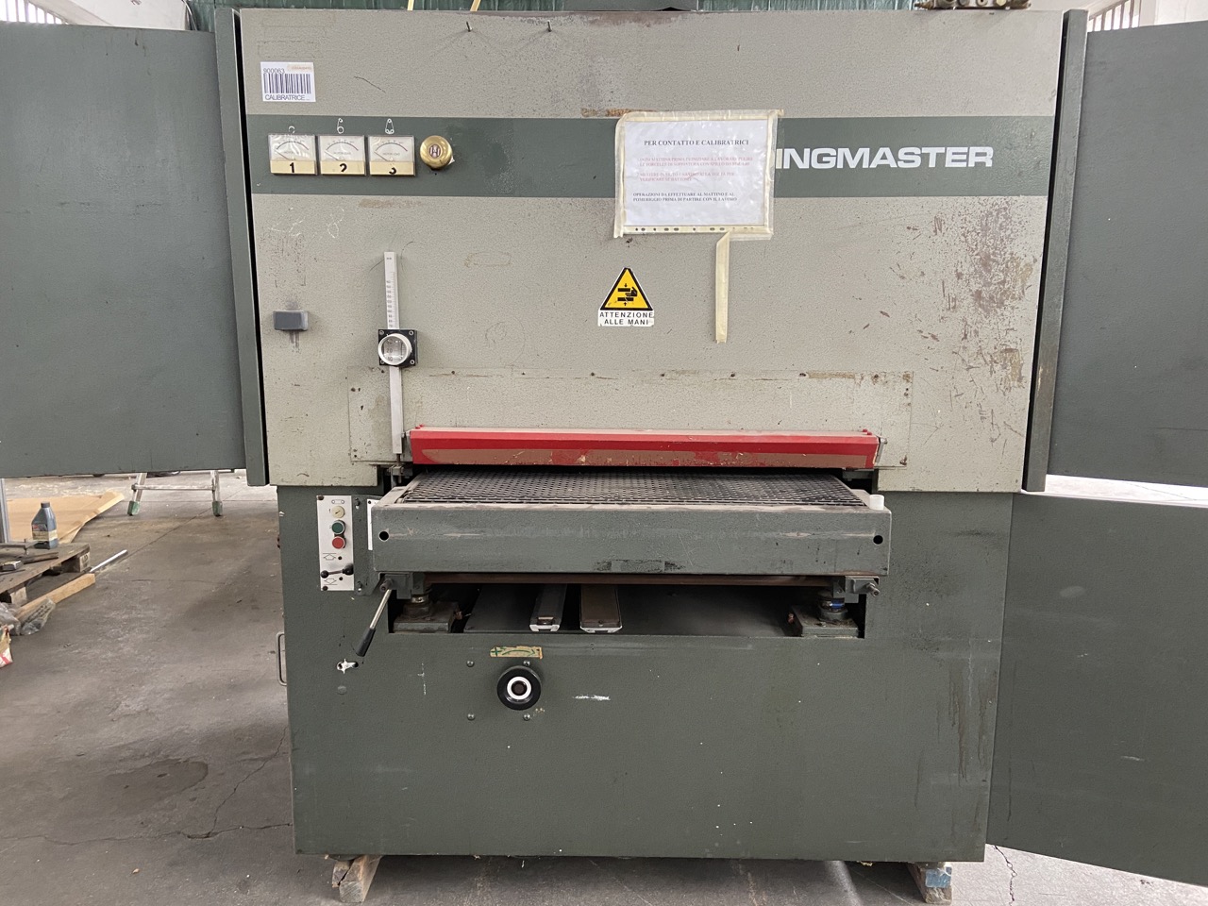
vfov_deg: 53.1
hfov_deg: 67.3
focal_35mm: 26
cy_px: 453
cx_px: 604
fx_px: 907
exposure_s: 1/60
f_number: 1.8
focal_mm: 4.25
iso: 250
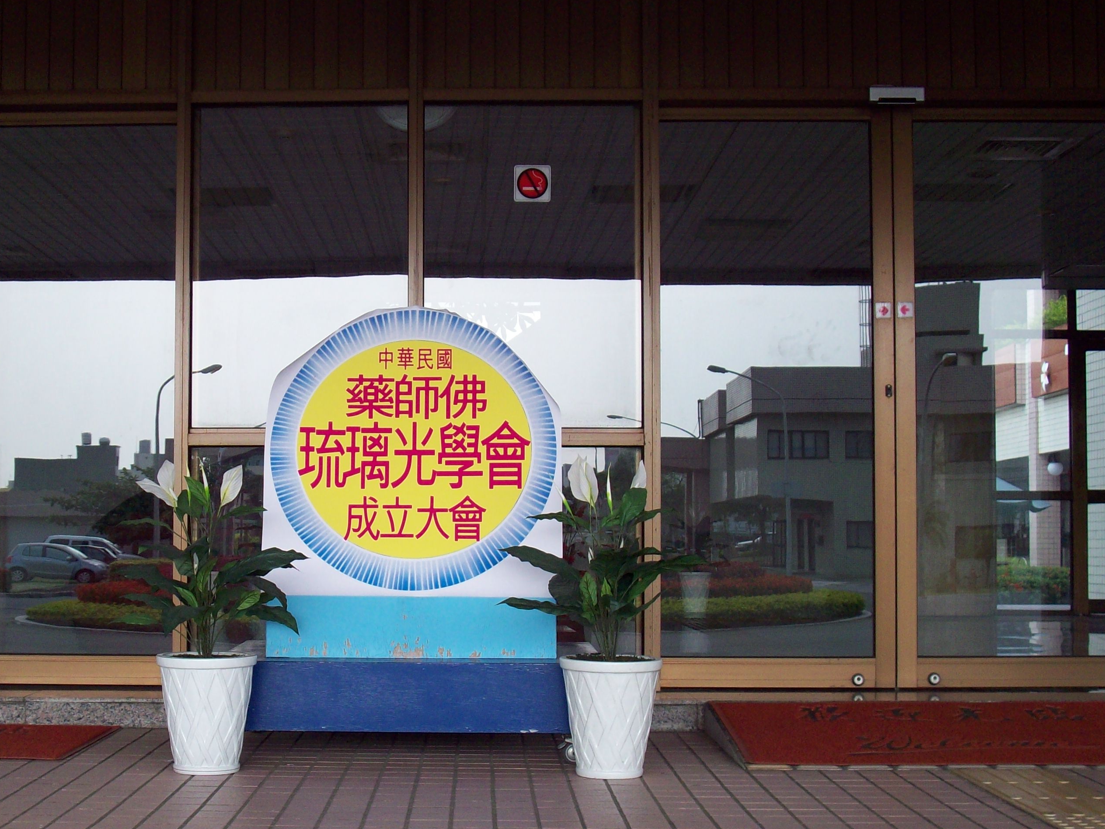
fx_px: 1915
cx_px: 408
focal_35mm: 60
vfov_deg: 24.4
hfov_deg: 32.0
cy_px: 479
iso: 80
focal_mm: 7.6
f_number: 3.1
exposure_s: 1/210
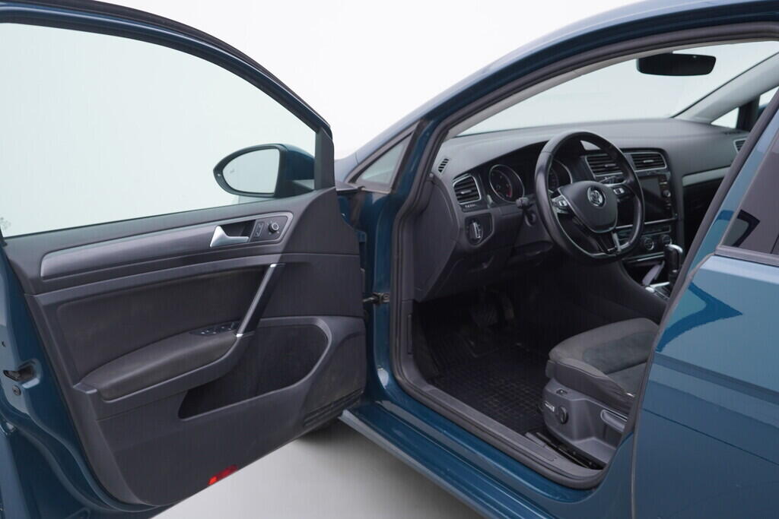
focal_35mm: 36
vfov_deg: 36.9
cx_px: 390
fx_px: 779
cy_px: 260
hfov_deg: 53.1
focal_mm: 24
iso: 125
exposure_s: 1/50
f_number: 3.2
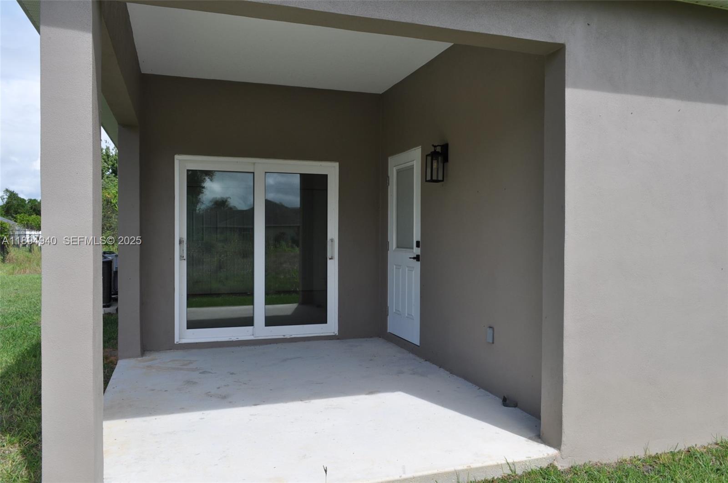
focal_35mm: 27
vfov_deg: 47.8
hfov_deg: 67.5
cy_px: 242
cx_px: 364
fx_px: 545
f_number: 9
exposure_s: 1/320
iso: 200
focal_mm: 18
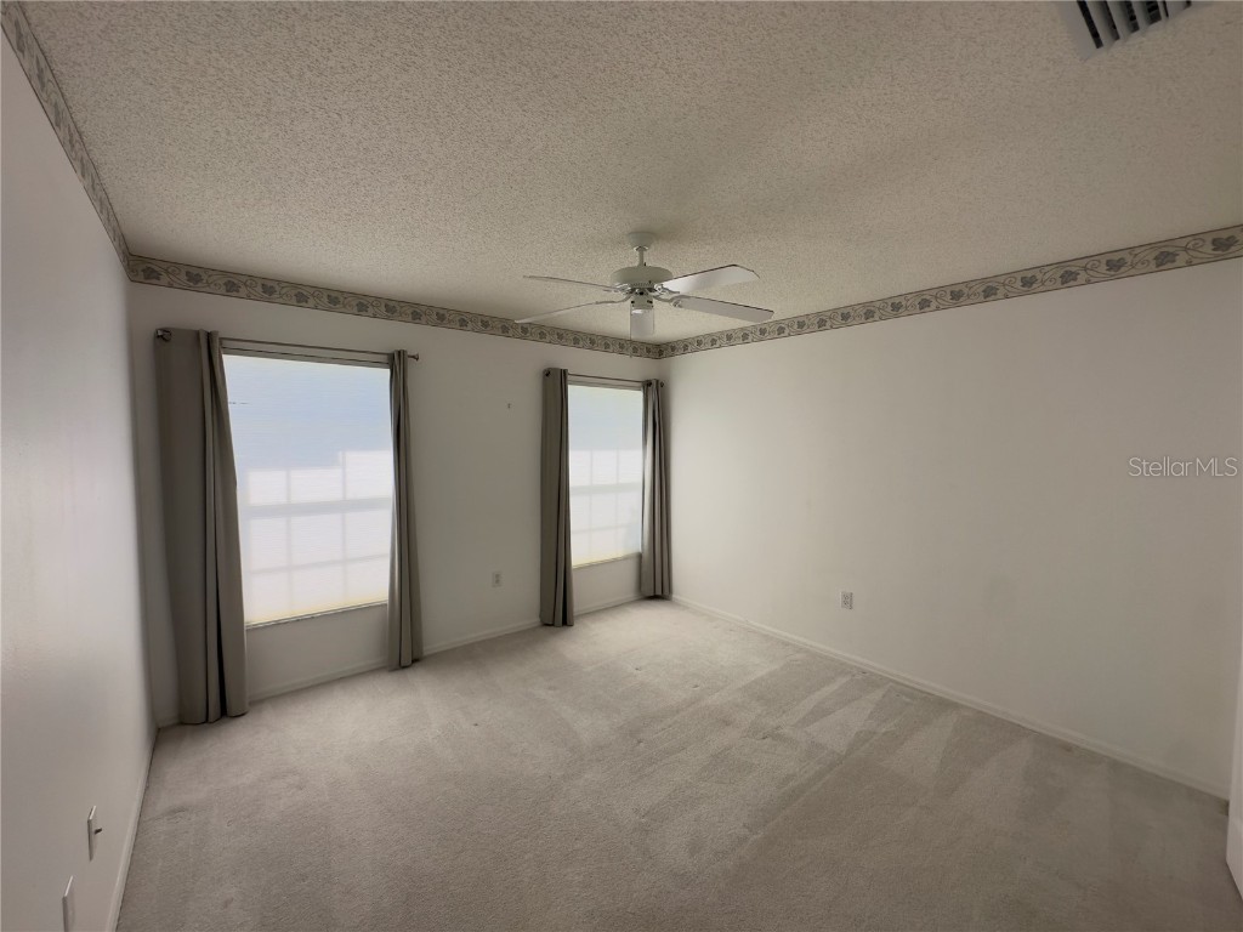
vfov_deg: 85.7
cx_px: 622
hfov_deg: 102.1
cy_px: 466
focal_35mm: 14
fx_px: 503
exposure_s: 1/290
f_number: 2.2
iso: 40
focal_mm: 2.22
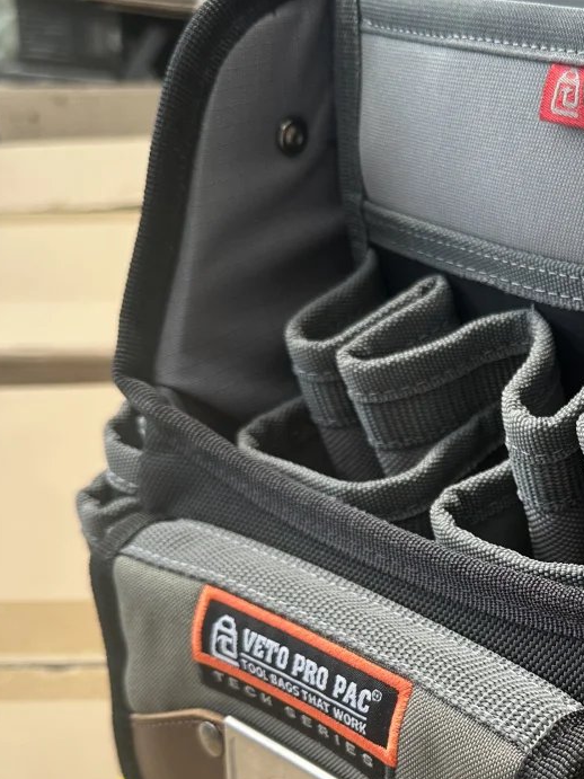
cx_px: 602
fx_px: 1125
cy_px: 557
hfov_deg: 27.2
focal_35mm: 50
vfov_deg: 37.5
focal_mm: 6.86
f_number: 1.78
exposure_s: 1/121
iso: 80
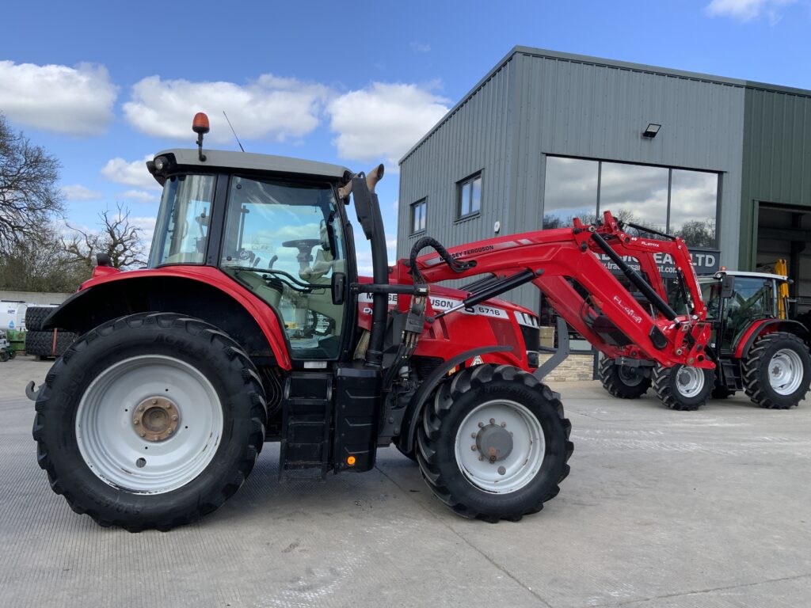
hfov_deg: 61.7
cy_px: 304
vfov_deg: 48.2
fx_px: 679
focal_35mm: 29
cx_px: 406
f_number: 1.8
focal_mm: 3
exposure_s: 1/912
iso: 16
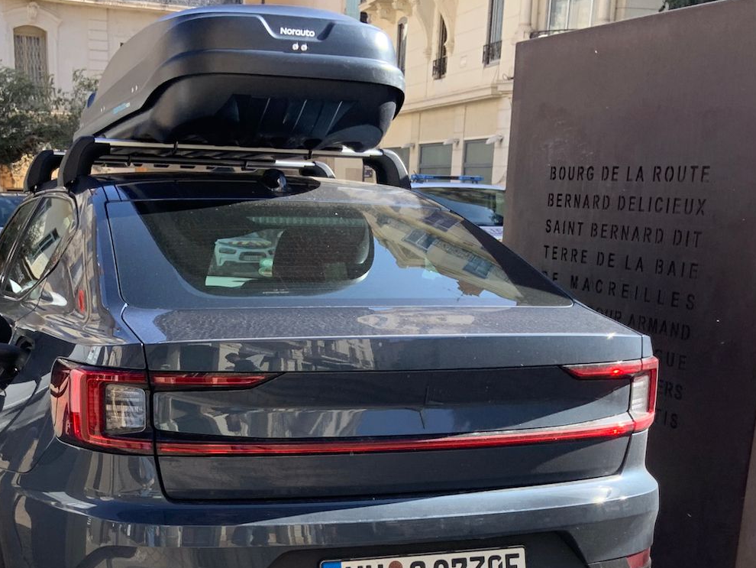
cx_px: 289
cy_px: 443
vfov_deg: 33.5
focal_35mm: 42
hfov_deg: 44.5
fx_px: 917
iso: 25
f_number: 1.8
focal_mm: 4.25
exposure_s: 1/485
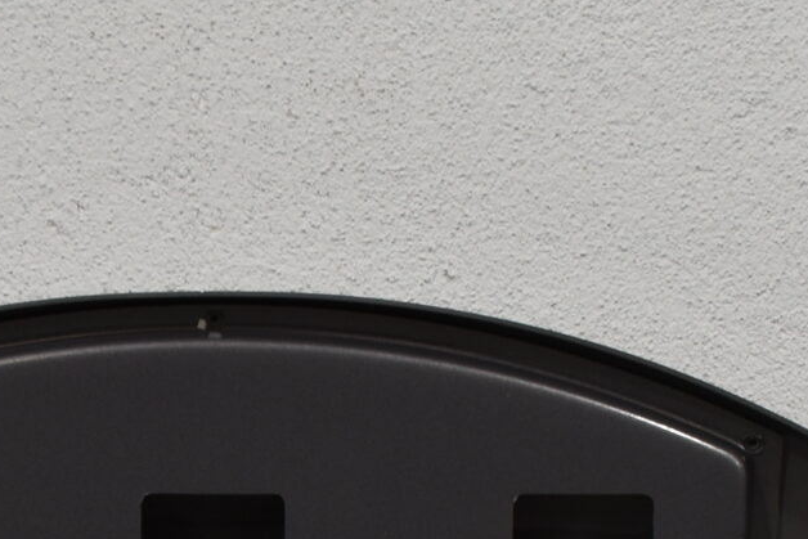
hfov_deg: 12.9
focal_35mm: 159
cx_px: 230
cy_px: 1094
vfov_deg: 8.2
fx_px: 3569
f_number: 5.6
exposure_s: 1/125
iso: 360
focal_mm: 26
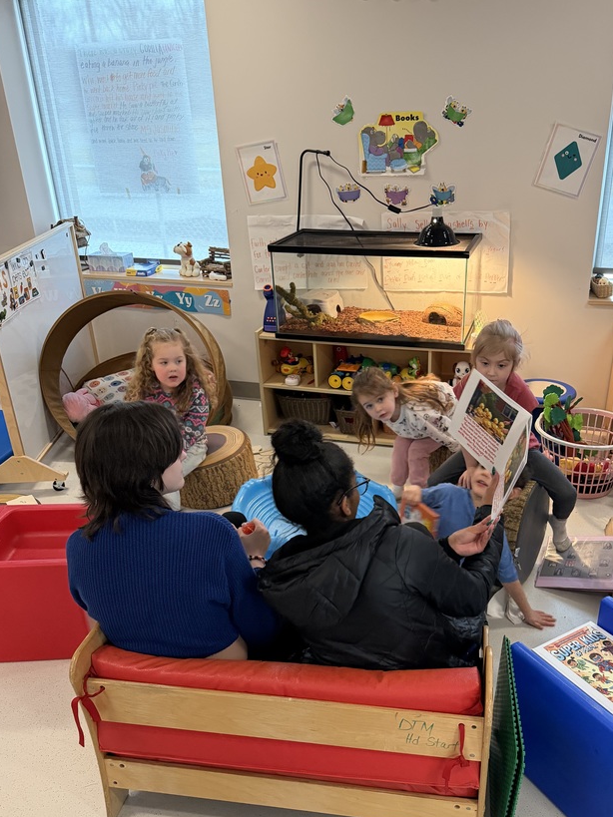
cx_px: 371
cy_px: 443
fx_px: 709
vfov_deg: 59.9
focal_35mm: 30
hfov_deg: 46.5
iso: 500
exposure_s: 1/60
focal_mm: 6.76
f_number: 1.78
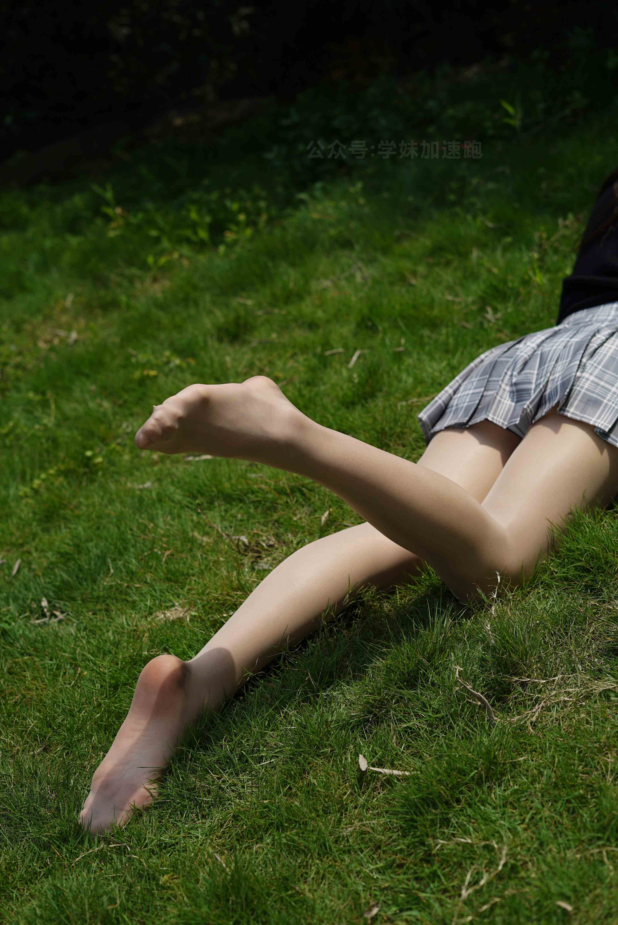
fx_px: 1286
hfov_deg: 27.0
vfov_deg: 39.6
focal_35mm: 50
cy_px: 462
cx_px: 309
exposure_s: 1/1000
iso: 64
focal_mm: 50
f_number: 4
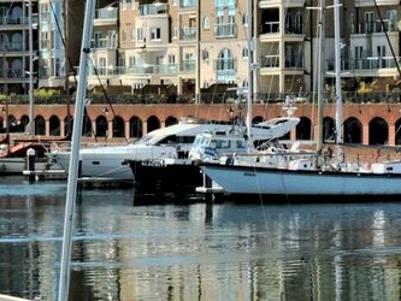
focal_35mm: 126
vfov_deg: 11.6
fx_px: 1460
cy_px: -10
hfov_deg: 15.6
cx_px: 303
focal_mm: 10.7
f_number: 3.7
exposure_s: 1/800
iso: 100
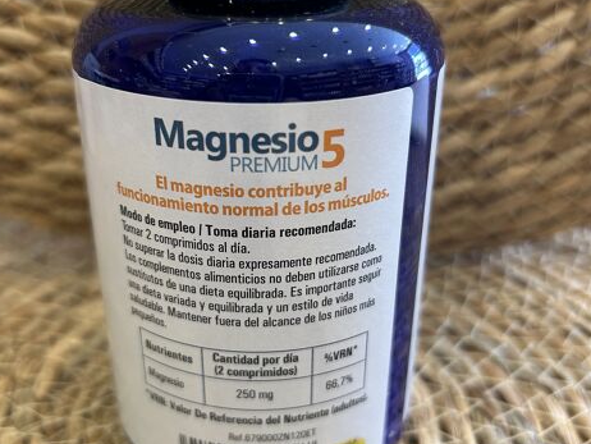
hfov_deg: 51.3
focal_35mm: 36
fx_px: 615
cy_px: 212
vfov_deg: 39.7
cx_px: 287
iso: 100
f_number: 1.5
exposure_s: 1/50
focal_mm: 5.7
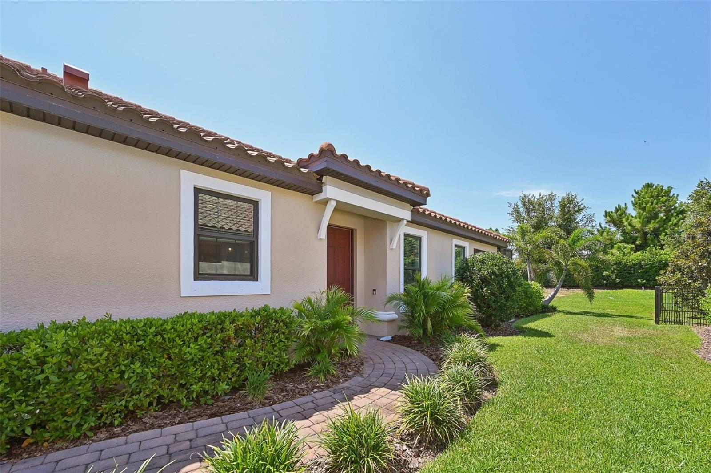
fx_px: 276
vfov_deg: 81.1
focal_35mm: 14
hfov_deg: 104.3
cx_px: 356
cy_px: 236
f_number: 8
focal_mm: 14
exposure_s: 1/640
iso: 400
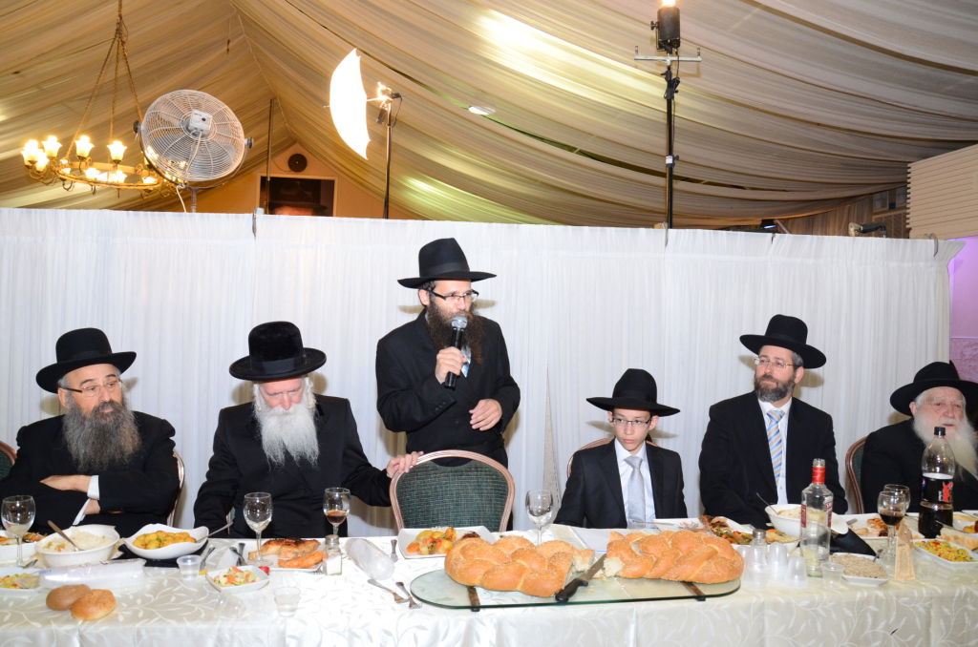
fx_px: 732
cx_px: 489
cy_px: 324
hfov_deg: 67.5
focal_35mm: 27
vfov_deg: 47.7
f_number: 5.6
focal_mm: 18
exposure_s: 1/80
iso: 1000
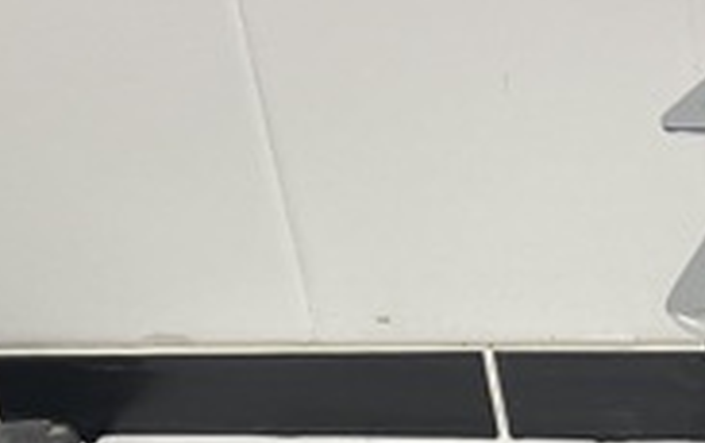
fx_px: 2963
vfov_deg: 8.0
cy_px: 1013
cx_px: 832
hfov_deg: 13.2
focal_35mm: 154
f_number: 1.5
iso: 80
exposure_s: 1/100
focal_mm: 5.7
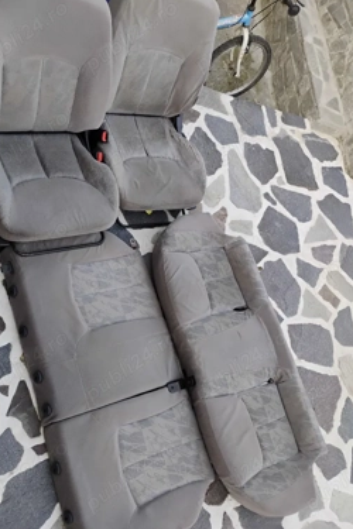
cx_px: 160
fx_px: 456
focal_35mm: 31
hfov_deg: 42.3
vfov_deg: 60.3
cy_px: 272
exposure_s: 1/50
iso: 233
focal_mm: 4.26
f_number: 1.8
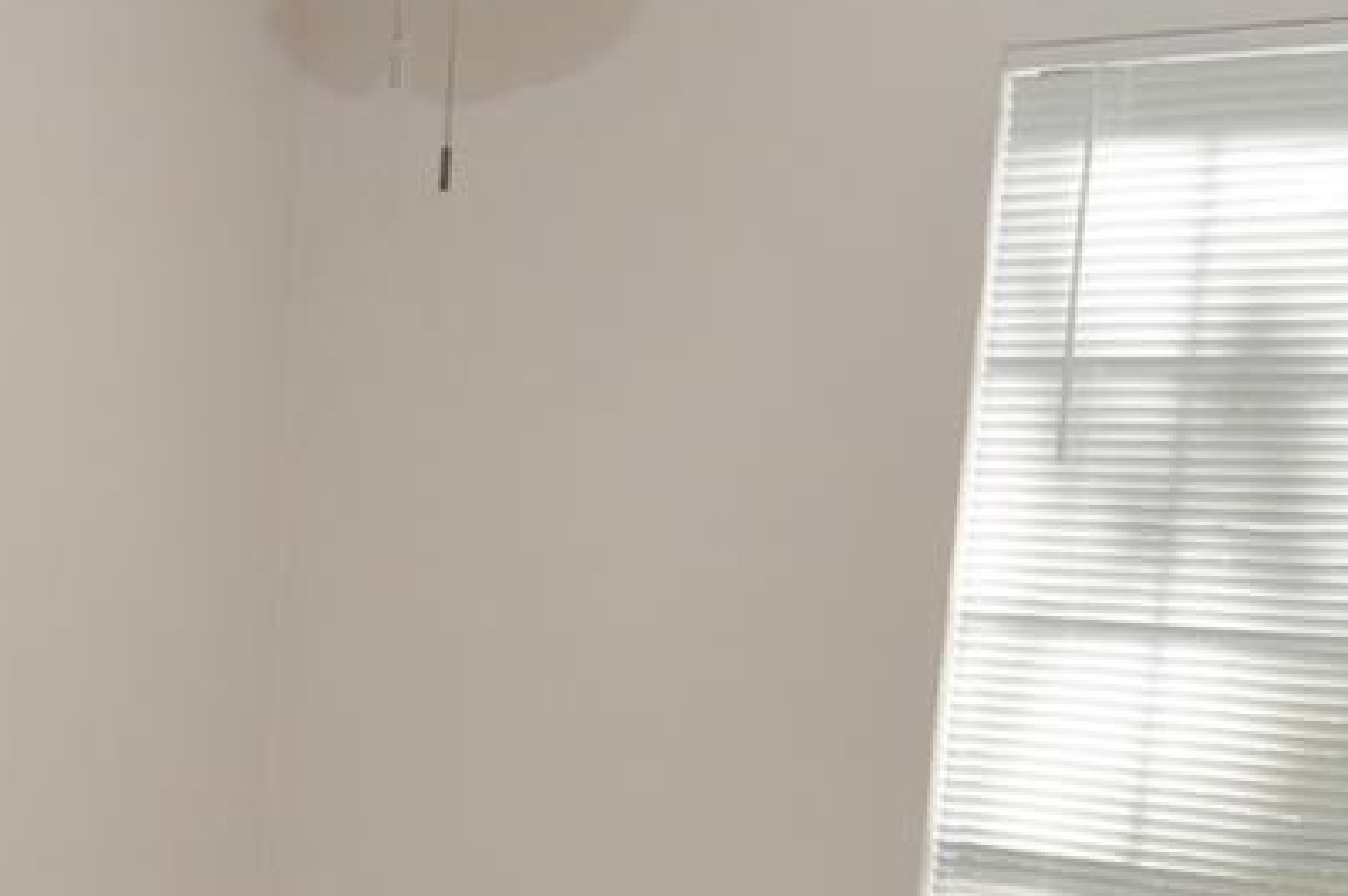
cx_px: -71
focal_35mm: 72
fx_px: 2694
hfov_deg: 26.3
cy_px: 1043
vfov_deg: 18.1
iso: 320
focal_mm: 12
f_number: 5.6
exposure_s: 1/125
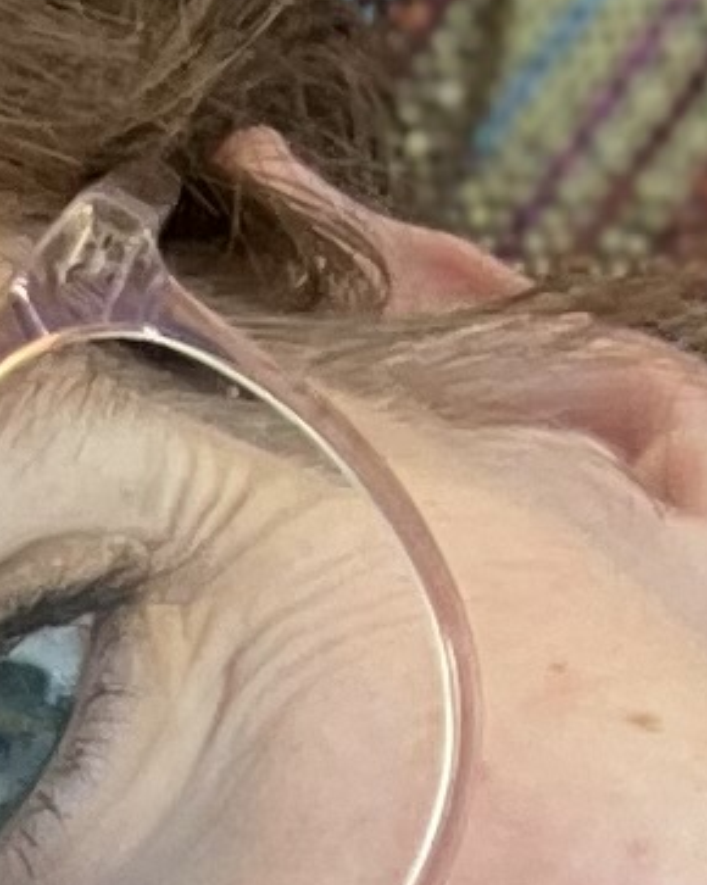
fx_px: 6963
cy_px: 2750
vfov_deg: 6.6
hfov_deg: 5.7
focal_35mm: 266
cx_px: -739
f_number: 2.2
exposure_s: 1/121
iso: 32
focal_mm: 2.87
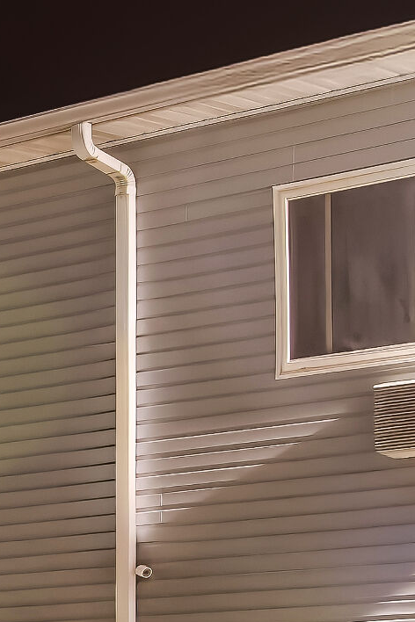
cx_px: -481
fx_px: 1539
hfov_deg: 12.9
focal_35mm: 89
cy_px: 549
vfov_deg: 22.4
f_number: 10
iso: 320
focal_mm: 21
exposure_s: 10
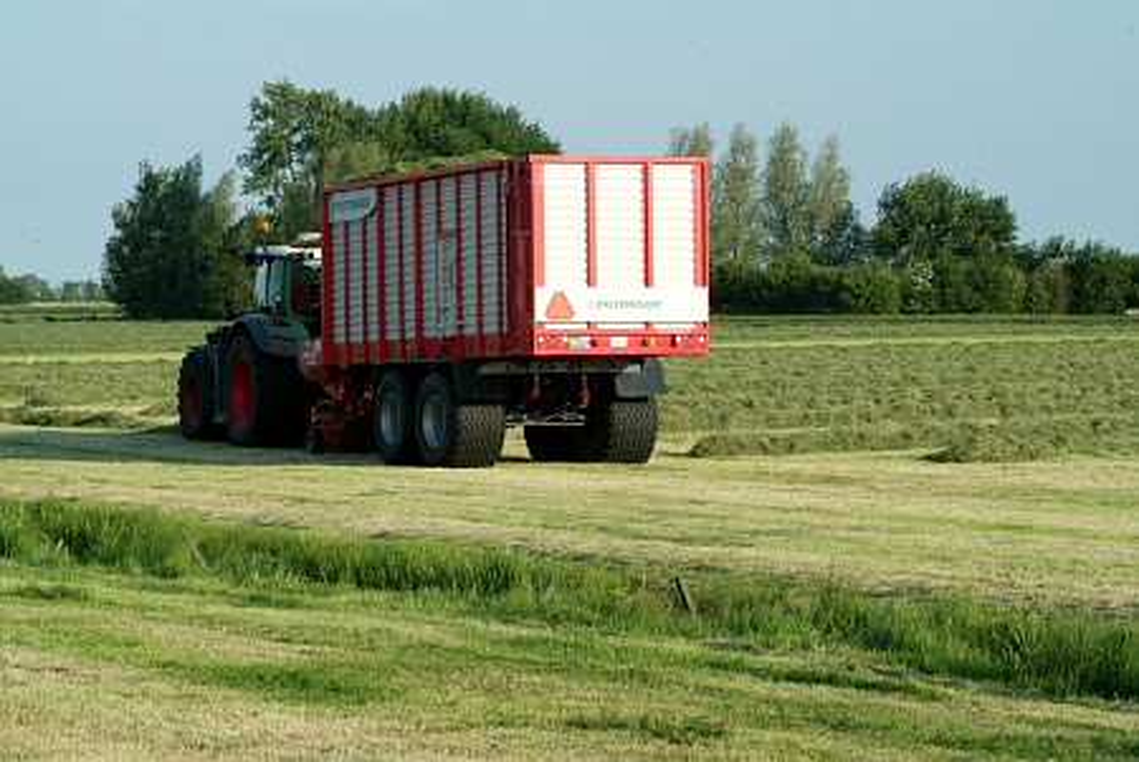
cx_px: 570
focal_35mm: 128
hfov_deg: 16.0
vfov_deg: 10.7
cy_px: 381
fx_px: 4054
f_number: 16
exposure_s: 1/125
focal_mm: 85
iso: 400
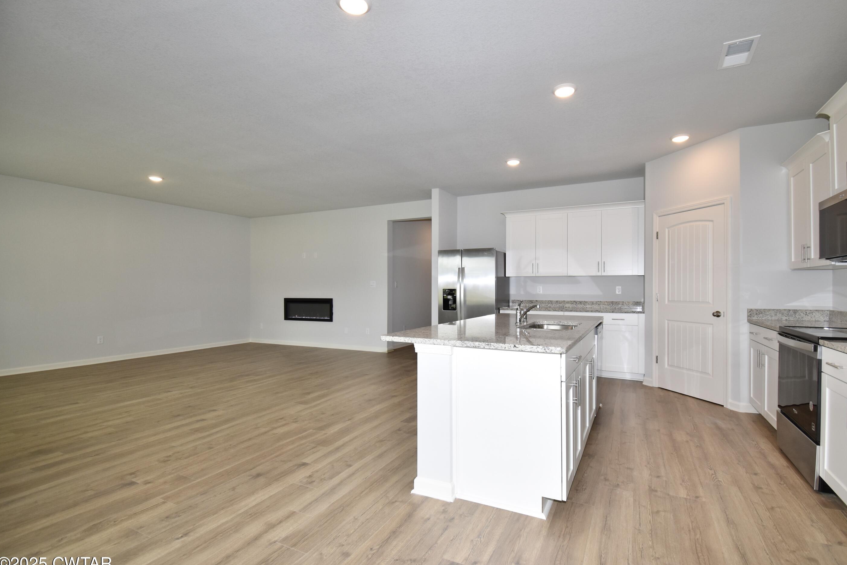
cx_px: 447
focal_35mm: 16
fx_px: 376
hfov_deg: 96.6
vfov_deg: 73.7
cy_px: 290
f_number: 5
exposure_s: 1/100
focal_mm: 10
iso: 400
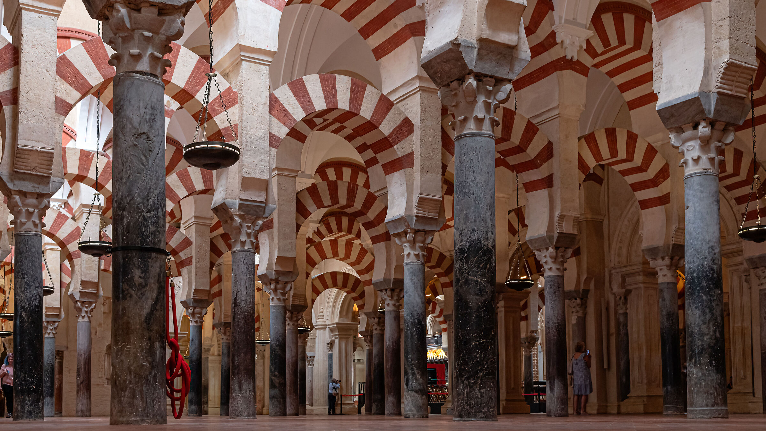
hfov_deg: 50.5
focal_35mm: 40
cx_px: 384
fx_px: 812
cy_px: 187
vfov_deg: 29.7
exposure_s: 1/20
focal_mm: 38
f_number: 5.6
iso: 2500
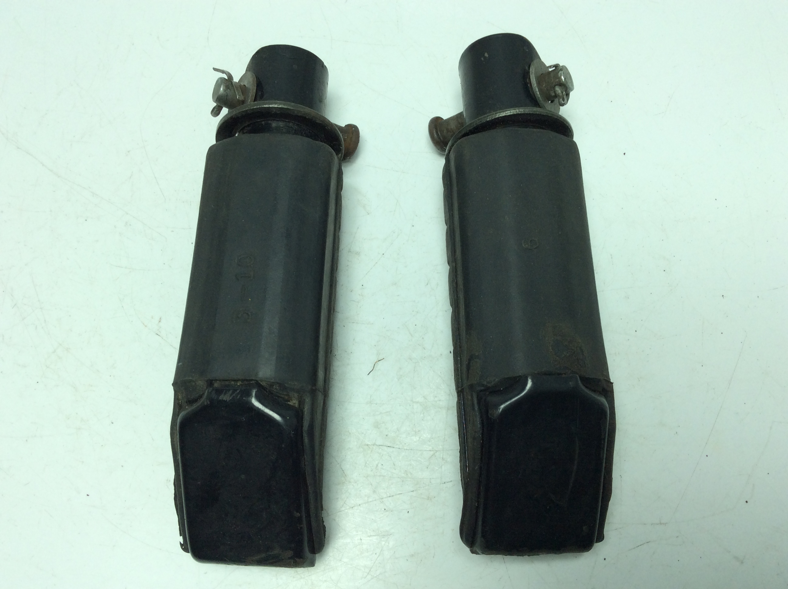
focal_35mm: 32
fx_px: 727
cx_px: 394
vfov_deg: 44.1
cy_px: 294
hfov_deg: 56.9
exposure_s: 1/351
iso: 32
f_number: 2.4
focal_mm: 3.3
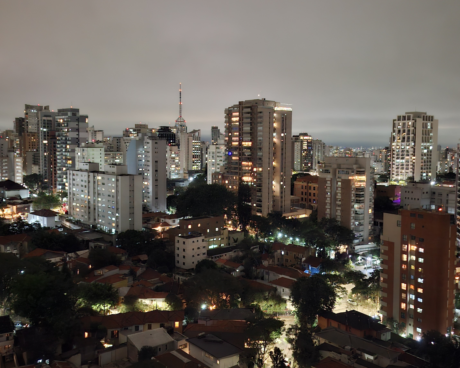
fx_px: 436
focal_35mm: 32
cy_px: 174
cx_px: 240
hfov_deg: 55.6
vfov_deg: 45.8
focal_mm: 5.54
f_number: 1.8
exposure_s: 1/14
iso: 1250
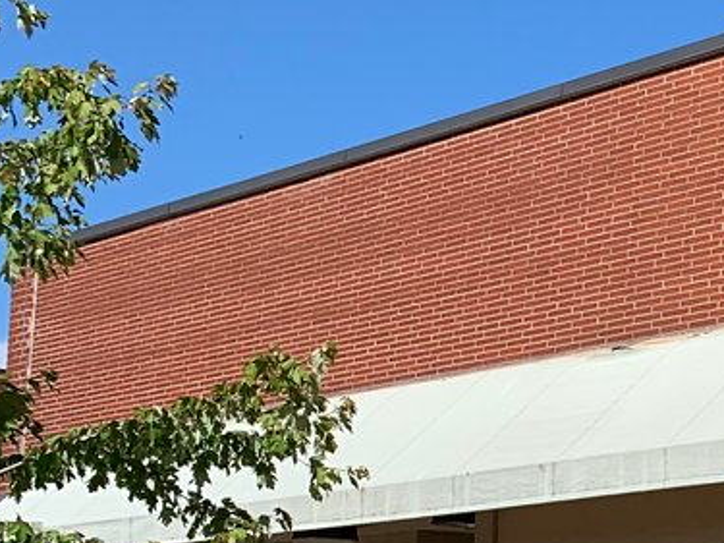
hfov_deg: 15.4
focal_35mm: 105
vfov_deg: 13.9
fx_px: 2195
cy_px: 540
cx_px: 1406
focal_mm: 4.25
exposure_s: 1/2833
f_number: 1.8
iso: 25
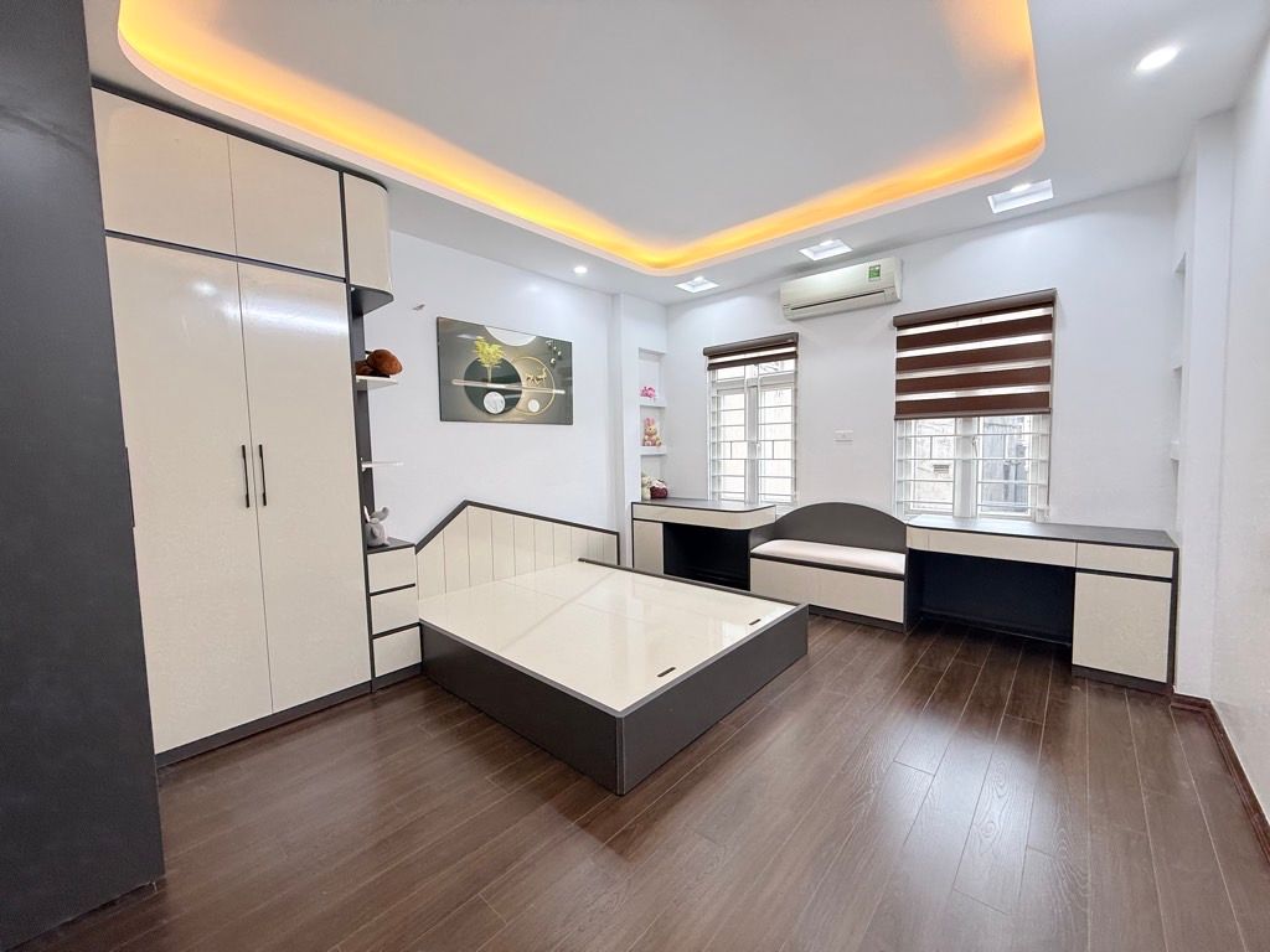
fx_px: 514
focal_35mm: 14
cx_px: 635
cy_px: 476
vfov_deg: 85.7
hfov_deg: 102.1
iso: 100
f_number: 2.2
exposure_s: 1/100
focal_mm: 2.22
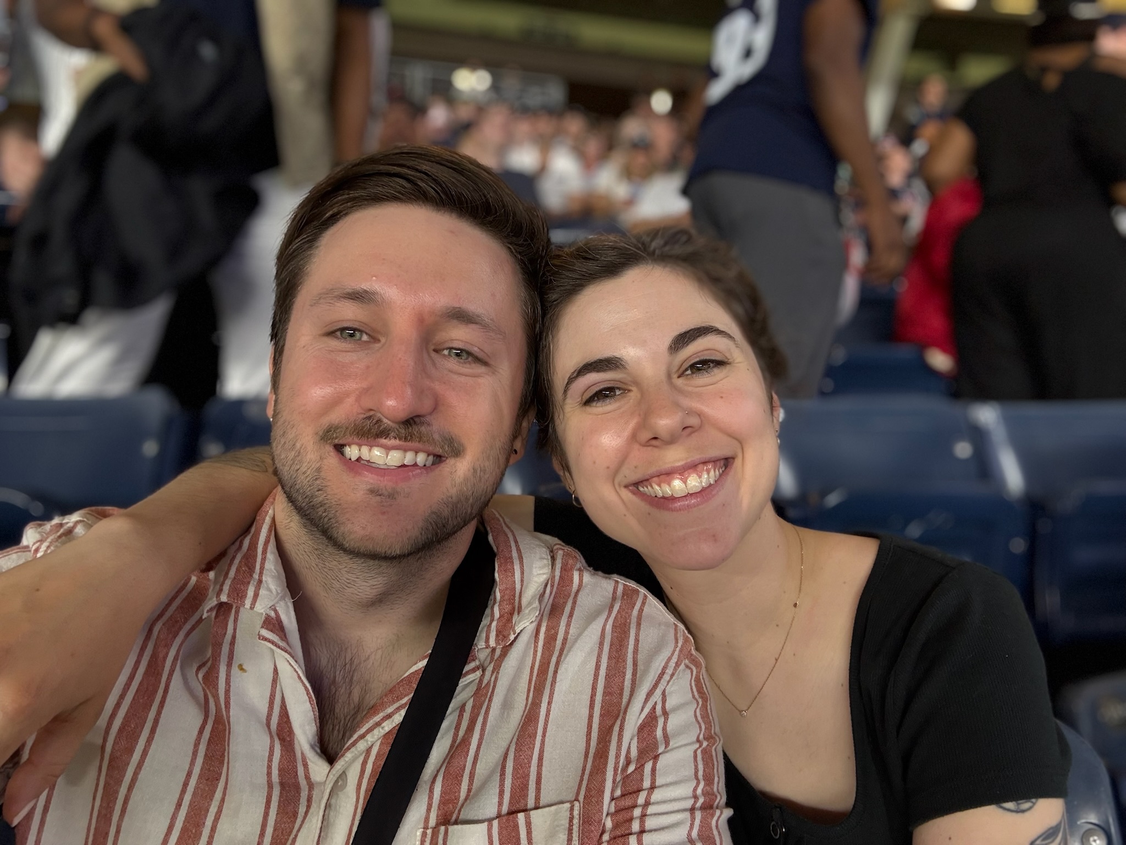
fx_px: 748
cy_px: 422
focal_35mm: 23
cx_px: 563
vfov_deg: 58.9
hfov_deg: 73.9
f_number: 1.9
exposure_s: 1/60
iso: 160
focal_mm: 2.69
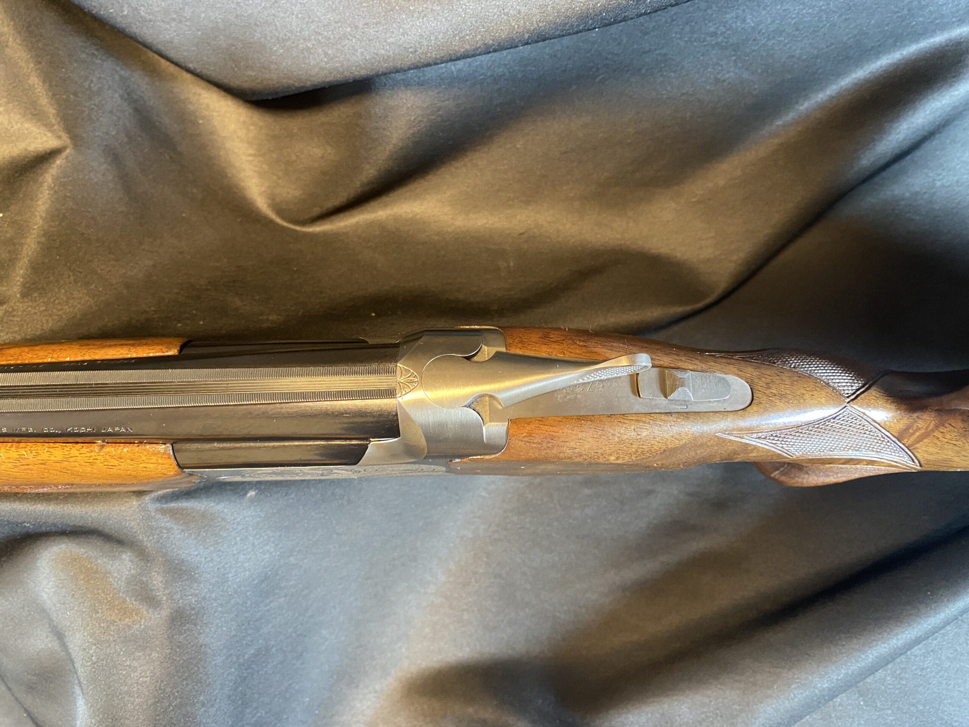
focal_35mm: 26
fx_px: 728
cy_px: 364
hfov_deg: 67.3
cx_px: 484
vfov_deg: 53.1
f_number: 1.8
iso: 400
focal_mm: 4.25
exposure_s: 1/40
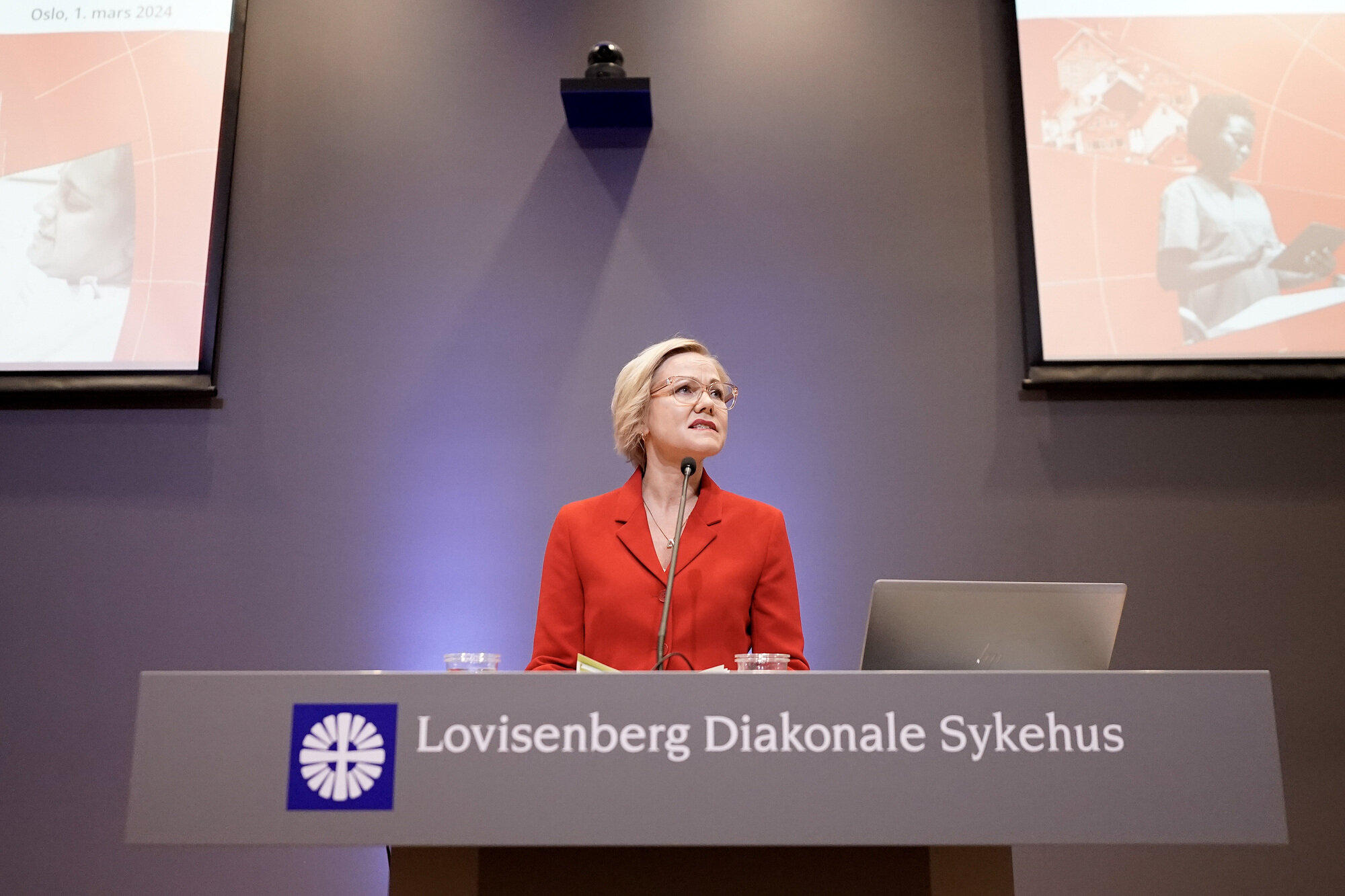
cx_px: 672
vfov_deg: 43.6
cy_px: 448
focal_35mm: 30
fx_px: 1121
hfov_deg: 61.9
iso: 4000
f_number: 1.8
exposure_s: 1/800
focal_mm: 20
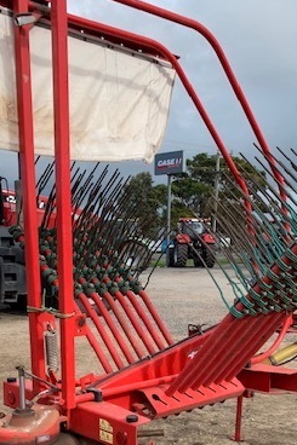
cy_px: 368
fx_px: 582
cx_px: 141
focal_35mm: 47
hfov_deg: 28.6
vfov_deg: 39.9
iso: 25
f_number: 1.8
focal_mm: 4.25
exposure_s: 1/1314
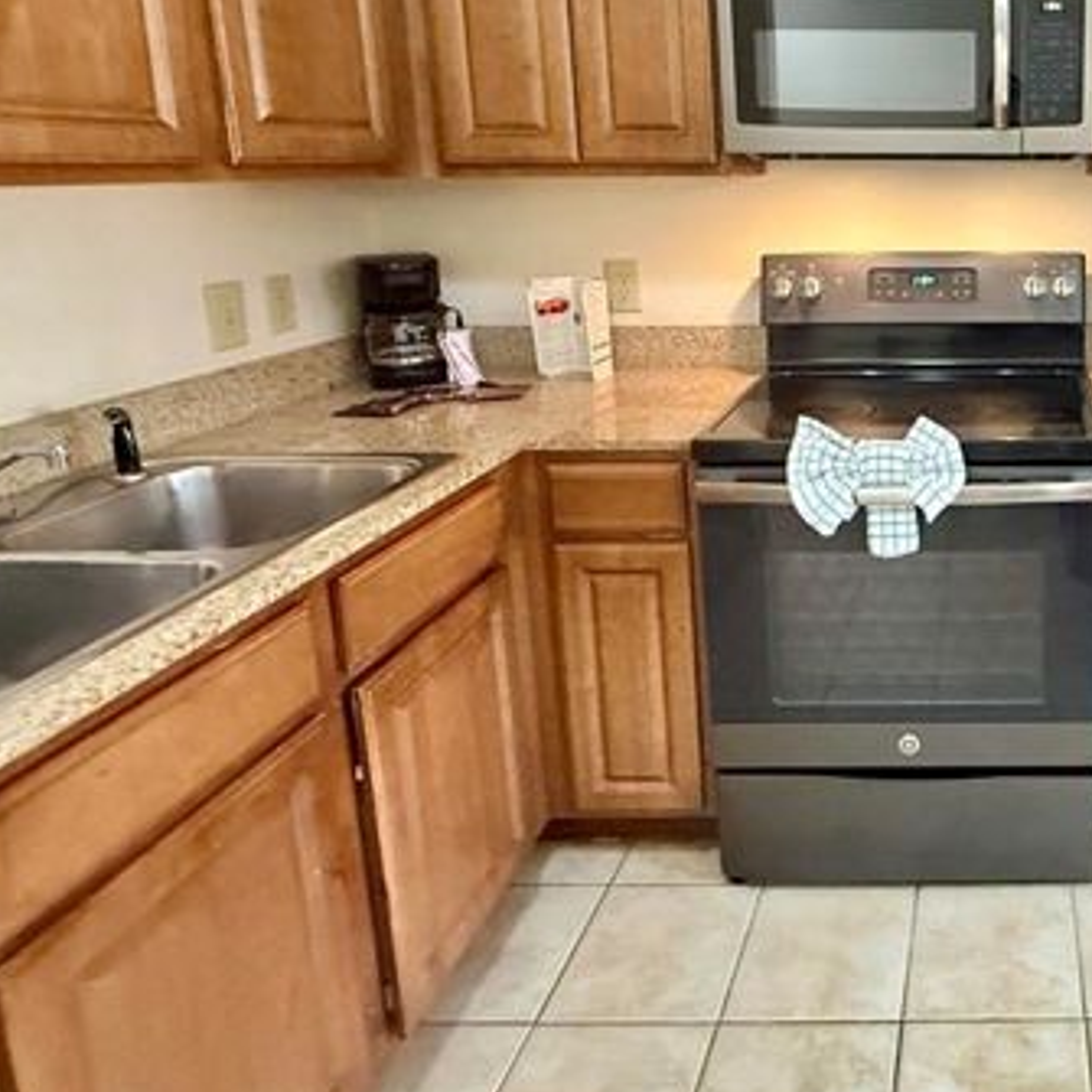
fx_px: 928
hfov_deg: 52.5
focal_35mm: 26
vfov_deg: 58.9
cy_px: 326
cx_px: 1009
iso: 800
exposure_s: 1/60
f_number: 2.2
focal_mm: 2.22
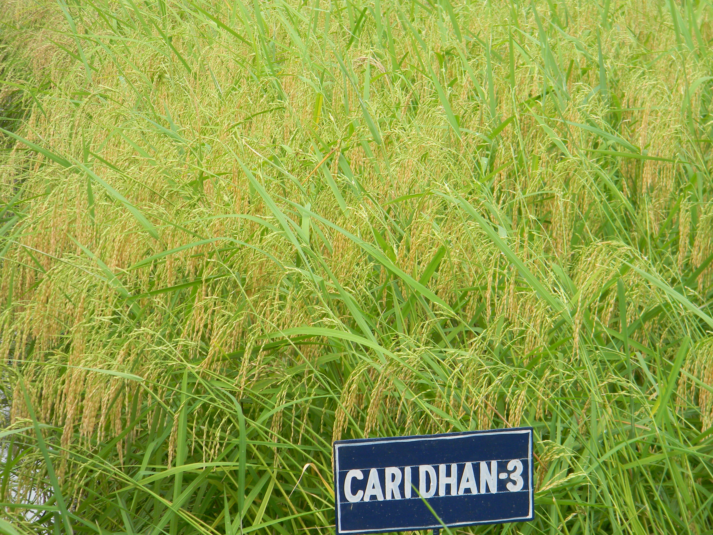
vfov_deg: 10.0
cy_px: 268
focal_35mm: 148
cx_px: 356
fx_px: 3048
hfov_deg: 13.3
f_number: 5
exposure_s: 1/125
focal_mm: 26.8
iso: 80
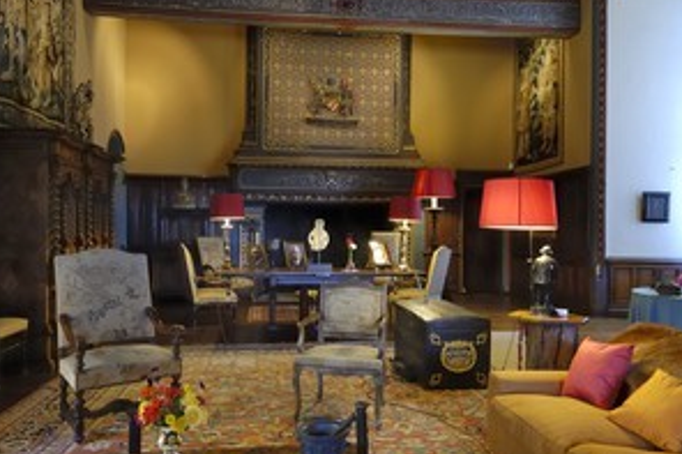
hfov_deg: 66.0
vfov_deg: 46.8
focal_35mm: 28
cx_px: 338
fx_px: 525
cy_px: 221
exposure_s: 1/1.25
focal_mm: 13
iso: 100
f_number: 8
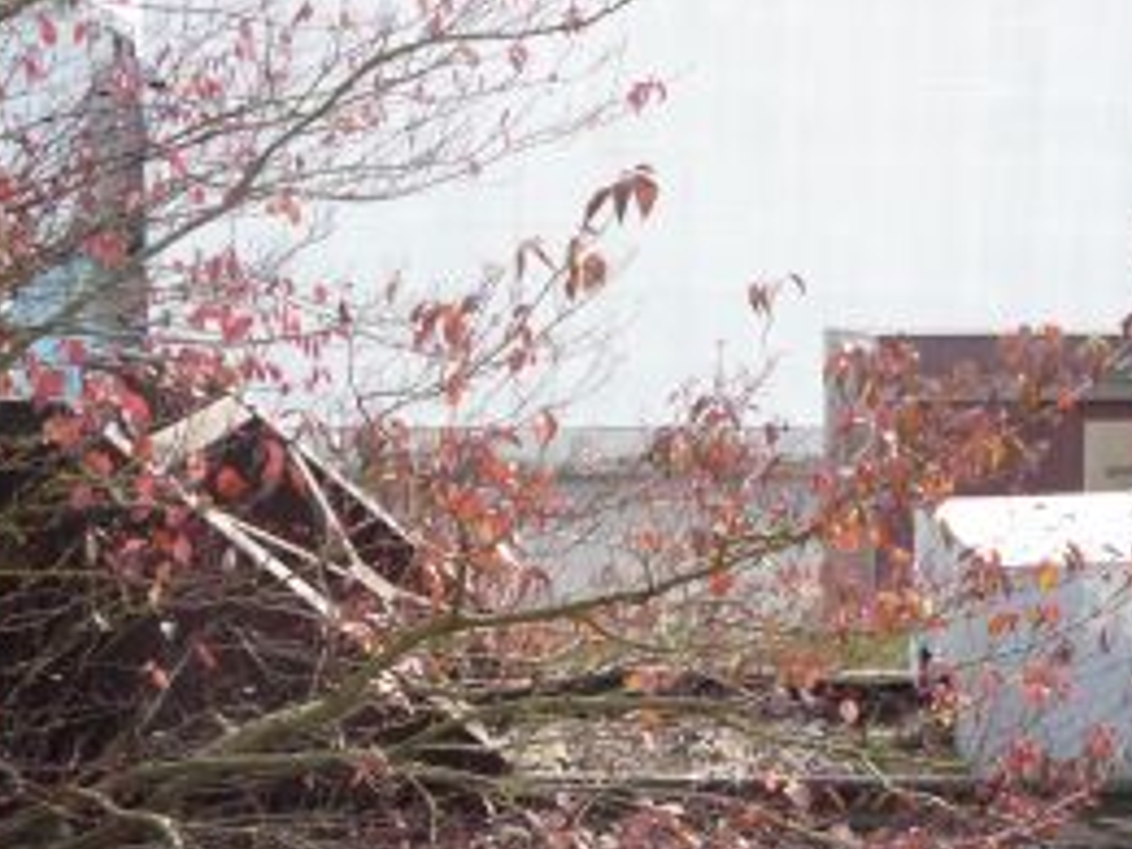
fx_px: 1929
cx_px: 779
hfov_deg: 32.4
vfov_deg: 24.7
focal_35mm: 59
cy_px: 566
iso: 200
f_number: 4
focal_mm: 5.2
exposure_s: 1/250
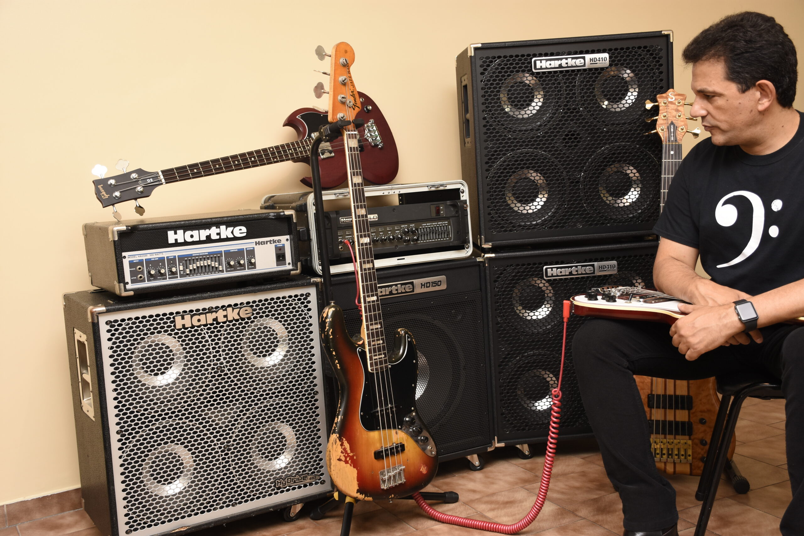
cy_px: 268
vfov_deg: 33.0
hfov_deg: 47.9
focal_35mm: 40
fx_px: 905
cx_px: 402
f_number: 5
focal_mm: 27
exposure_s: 1/125
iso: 400
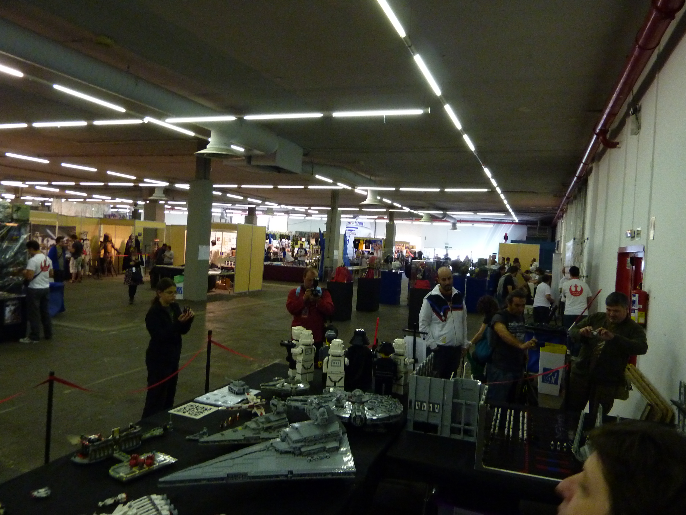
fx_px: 495
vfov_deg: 54.9
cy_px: 258
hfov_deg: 69.4
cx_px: 343
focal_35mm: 25
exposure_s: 1/30
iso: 400
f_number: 3.3
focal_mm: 4.1
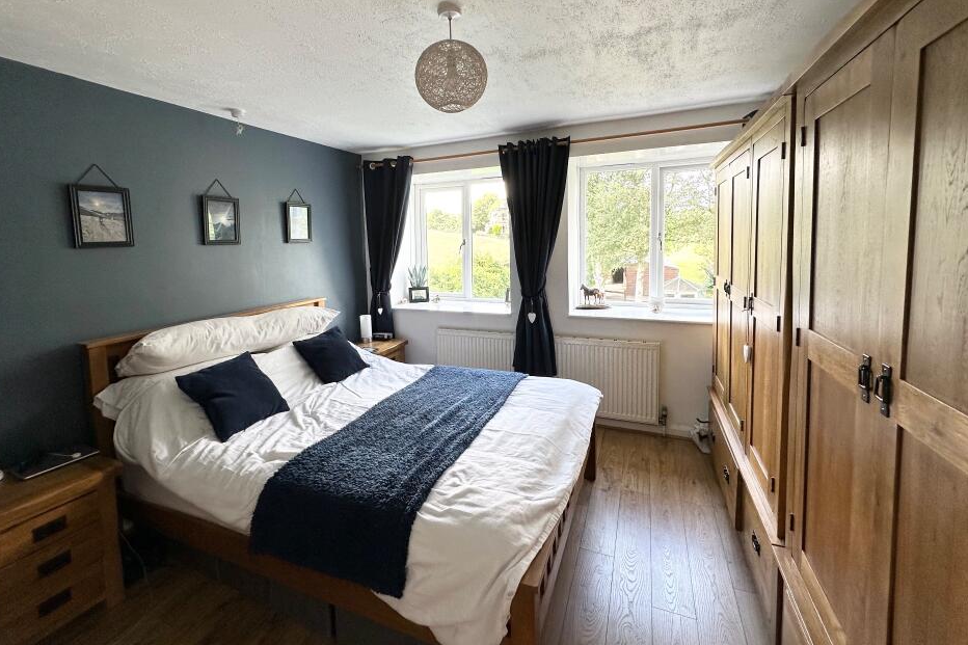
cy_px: 279
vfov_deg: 73.4
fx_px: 430
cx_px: 455
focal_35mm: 16
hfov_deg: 96.6
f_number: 2.2
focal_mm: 2.22
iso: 80
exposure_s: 1/99
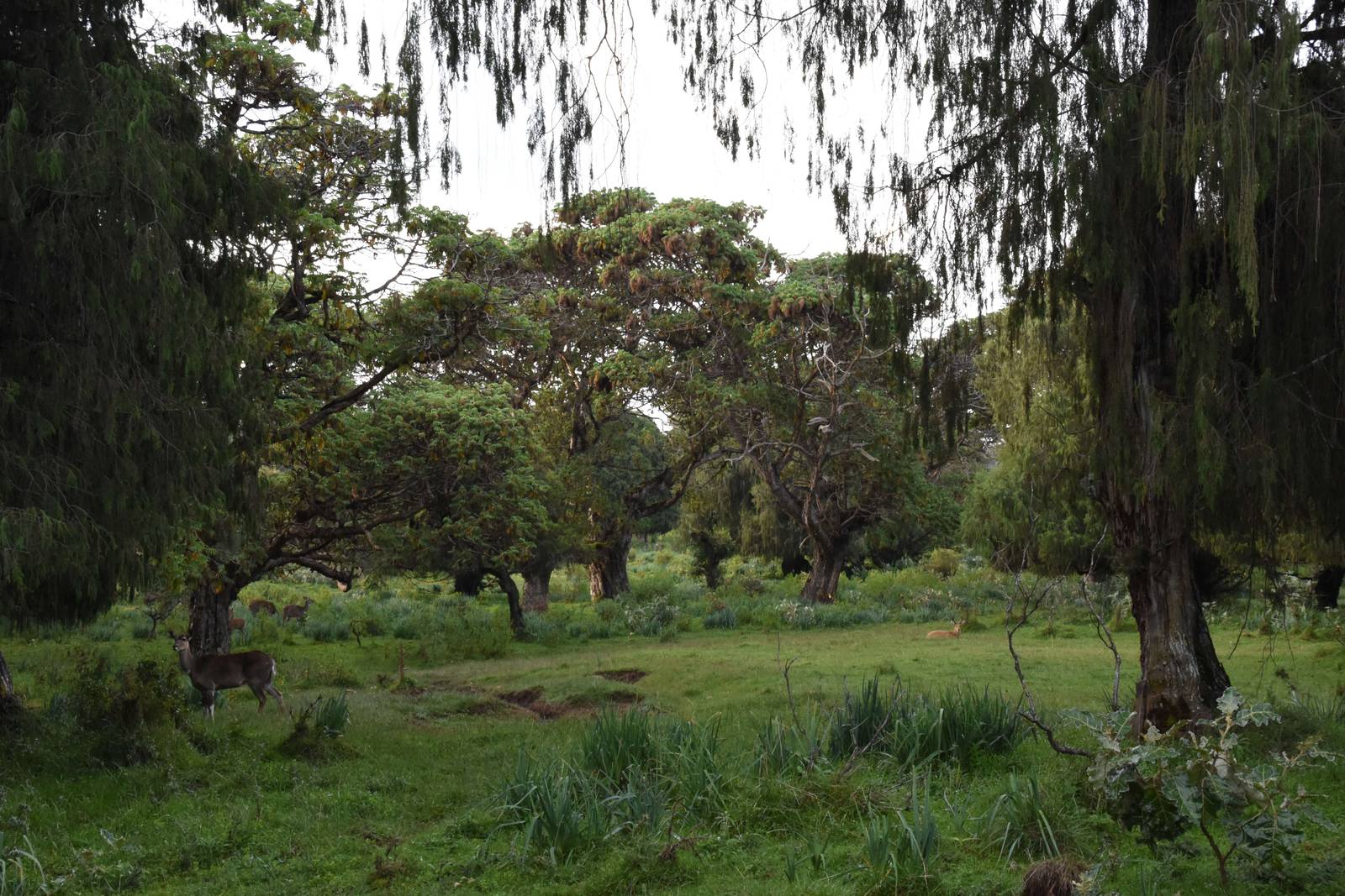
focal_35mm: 52
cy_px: 448
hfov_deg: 37.8
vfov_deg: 25.8
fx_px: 1961
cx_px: 672
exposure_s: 1/80
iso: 1250
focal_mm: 35
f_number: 10
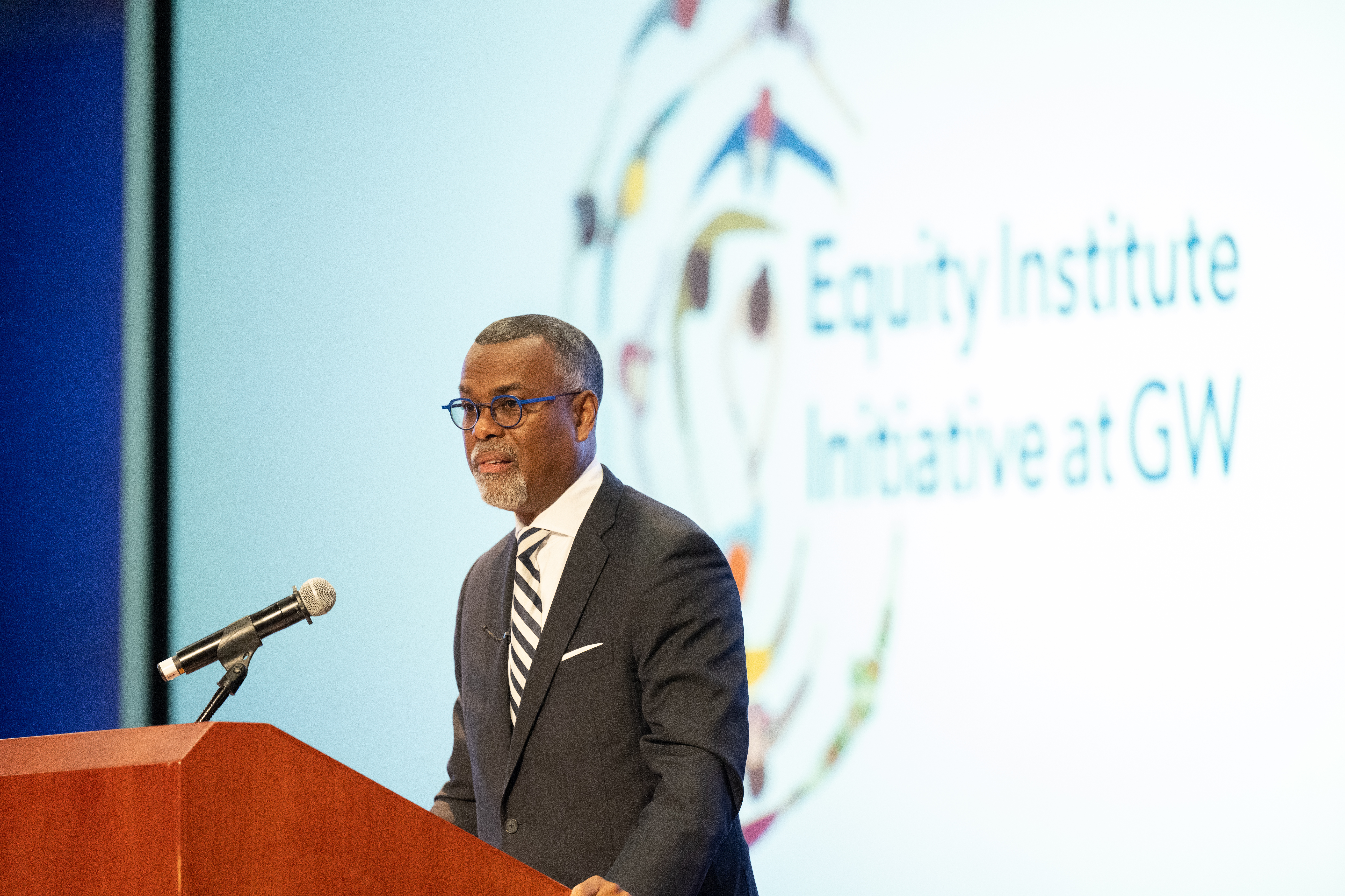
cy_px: 448
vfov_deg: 7.8
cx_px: 672
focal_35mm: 175
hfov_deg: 11.7
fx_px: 6538
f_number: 3.2
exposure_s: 1/160
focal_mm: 175
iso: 5000
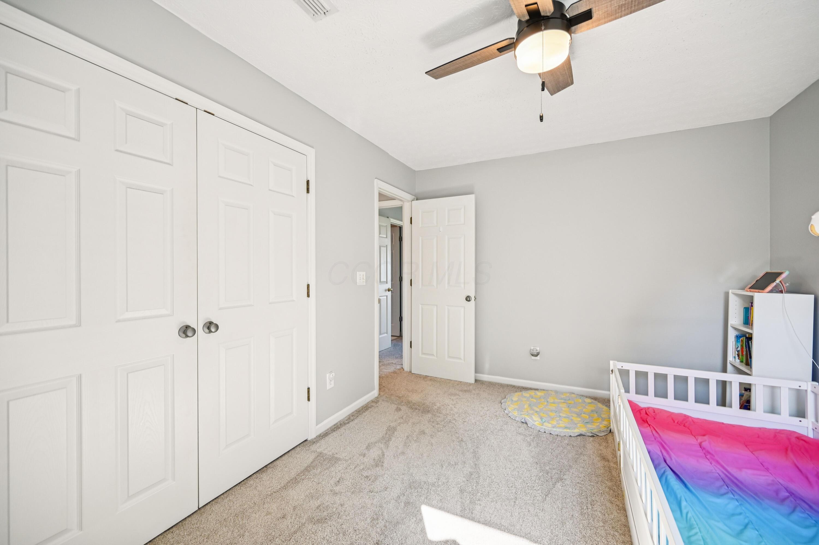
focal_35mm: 14
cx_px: 410
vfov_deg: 81.1
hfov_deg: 104.3
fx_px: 318
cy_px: 272
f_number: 4
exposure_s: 1/60
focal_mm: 14
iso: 400
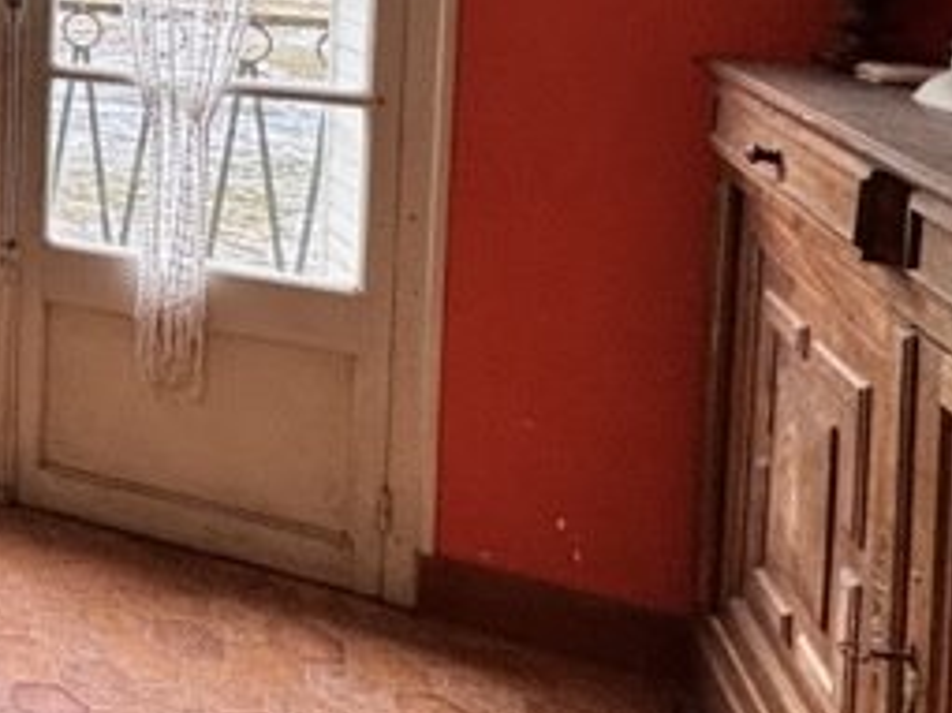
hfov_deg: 28.9
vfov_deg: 29.0
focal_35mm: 44
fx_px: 1210
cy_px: -112
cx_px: -448
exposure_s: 1/100
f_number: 2.2
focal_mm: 2.22
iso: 250
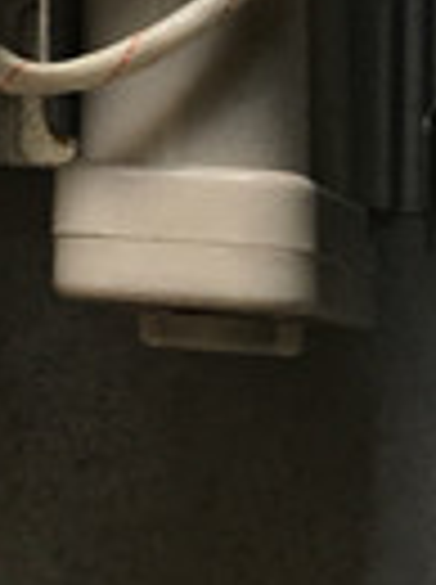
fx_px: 3016
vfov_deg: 9.3
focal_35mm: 179
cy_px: -1053
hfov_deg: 8.0
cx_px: -283
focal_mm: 4.15
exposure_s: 1/100
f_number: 2.2
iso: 25
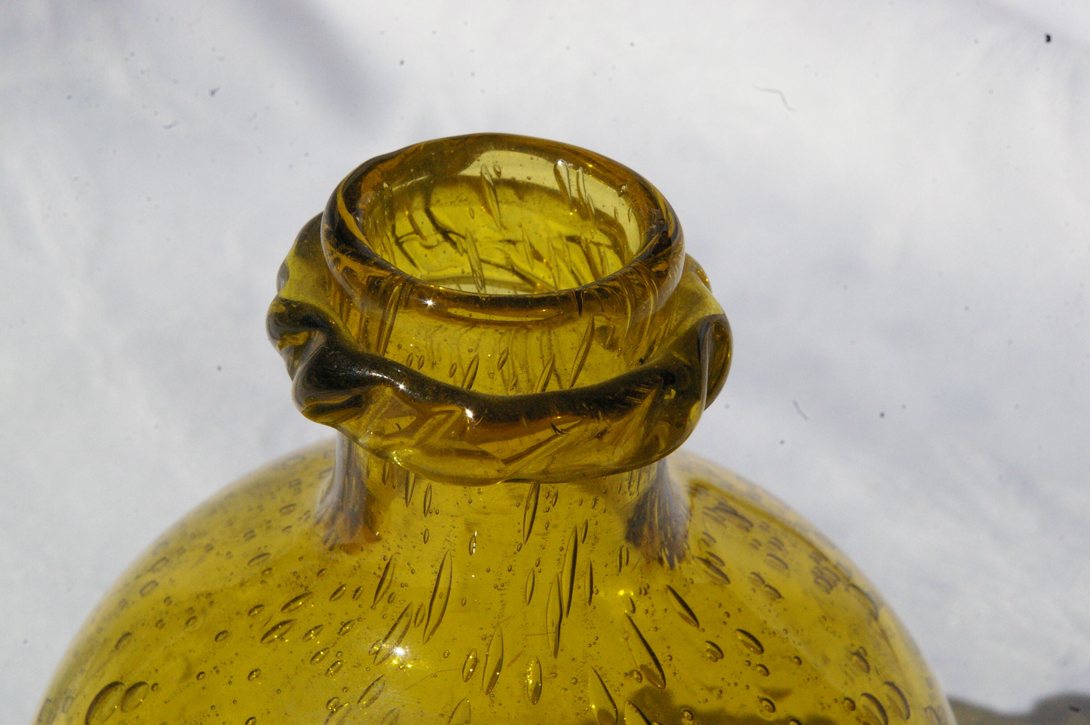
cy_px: 362
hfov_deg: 49.6
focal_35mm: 39
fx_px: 1180
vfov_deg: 34.1
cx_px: 545
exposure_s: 1/2000
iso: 1600
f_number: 13
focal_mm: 26
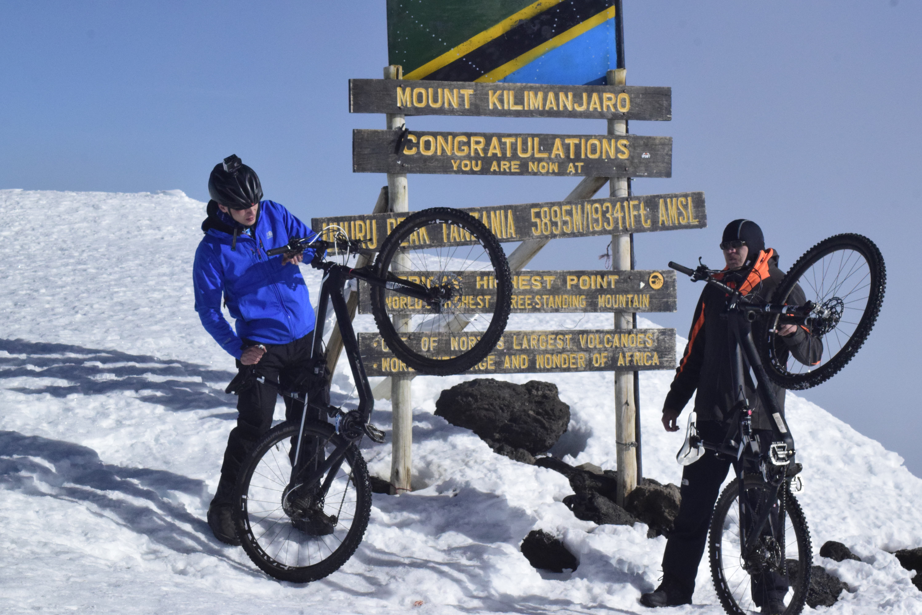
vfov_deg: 13.0
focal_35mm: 105
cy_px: 308
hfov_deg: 19.5
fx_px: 2689
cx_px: 461
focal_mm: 70
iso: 2500
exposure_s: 1/4000
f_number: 9
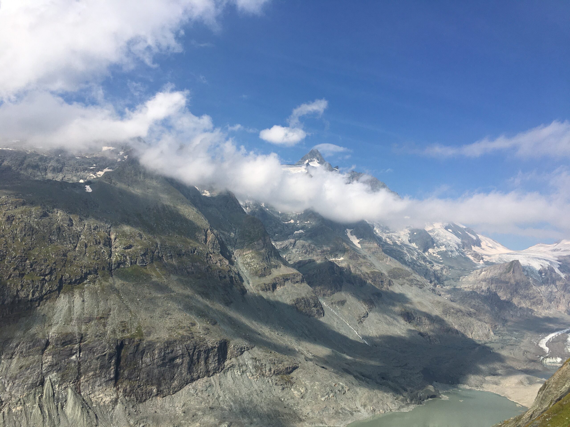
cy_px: 214
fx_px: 478
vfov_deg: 48.2
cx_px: 285
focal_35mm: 29
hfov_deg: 61.7
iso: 25
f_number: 2.2
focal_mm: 4.15
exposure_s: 1/2564
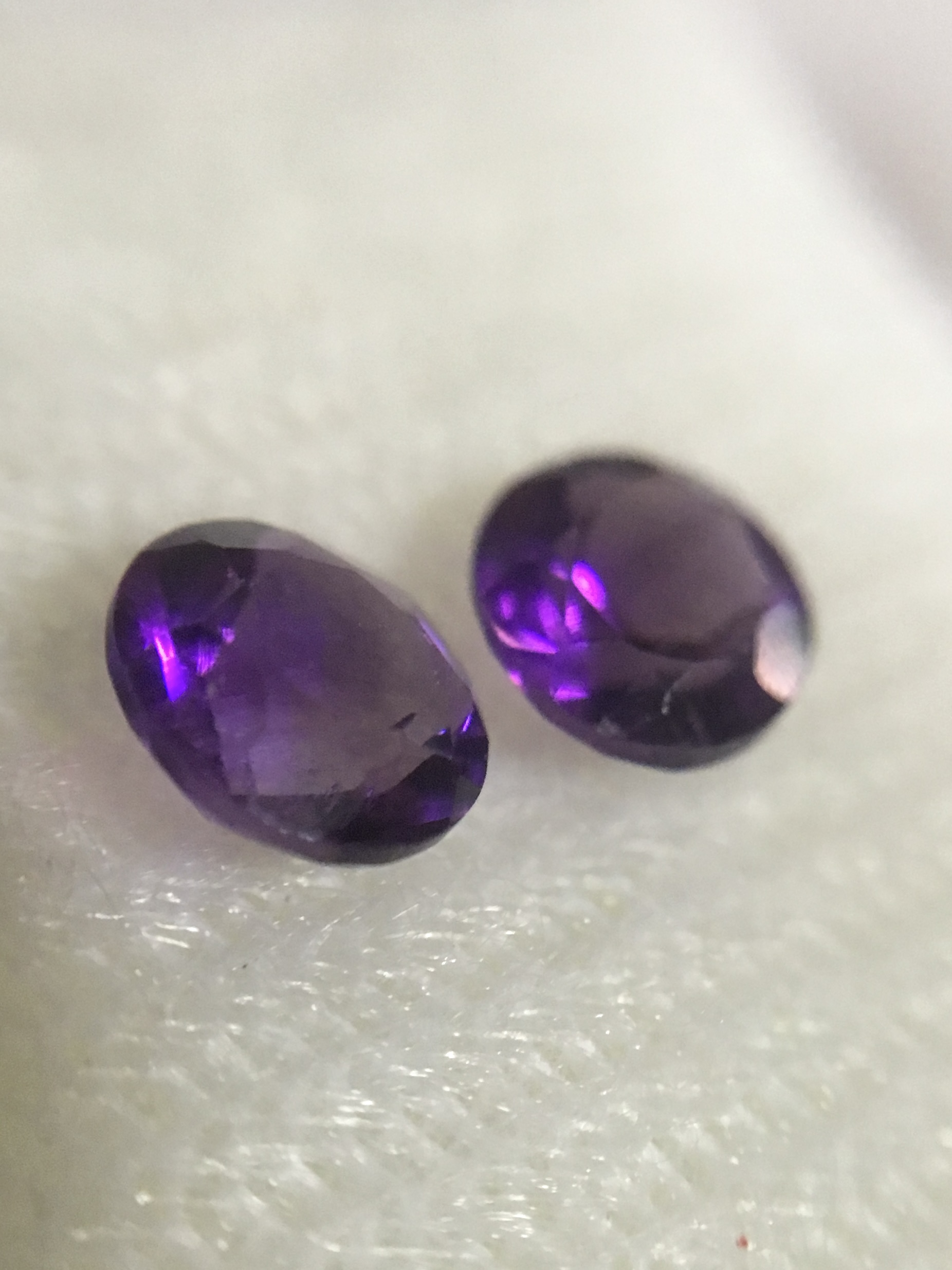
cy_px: 635
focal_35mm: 29
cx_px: 476
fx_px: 1064
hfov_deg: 48.2
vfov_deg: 61.7
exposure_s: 1/20
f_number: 2.2
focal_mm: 4.15
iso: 200
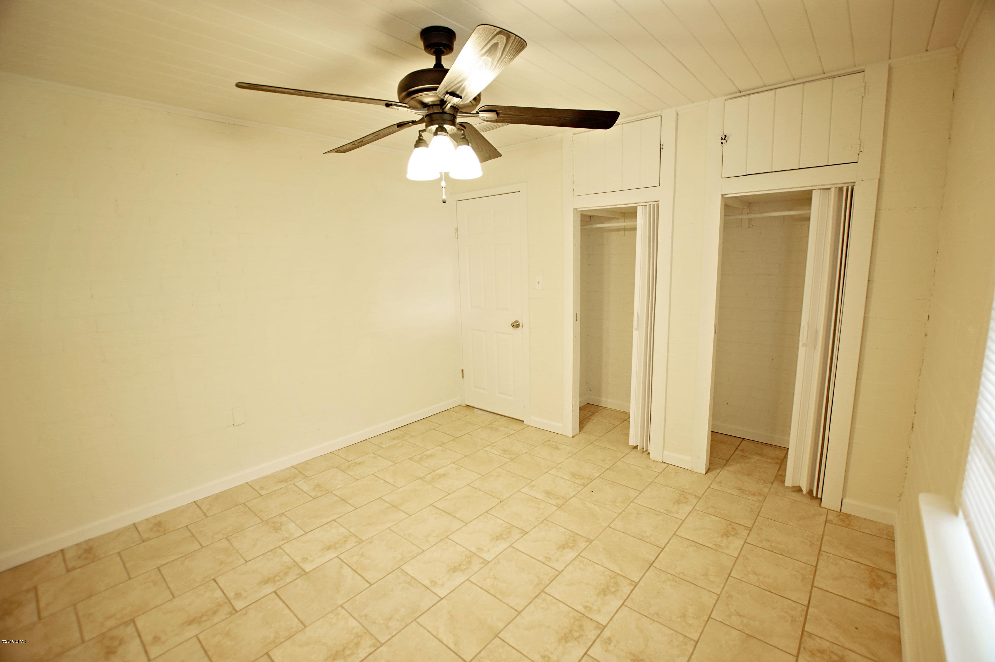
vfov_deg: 77.2
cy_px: 331
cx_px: 498
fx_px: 414
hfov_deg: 100.4
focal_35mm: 15
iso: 400
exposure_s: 1/40
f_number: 3.5
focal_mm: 10
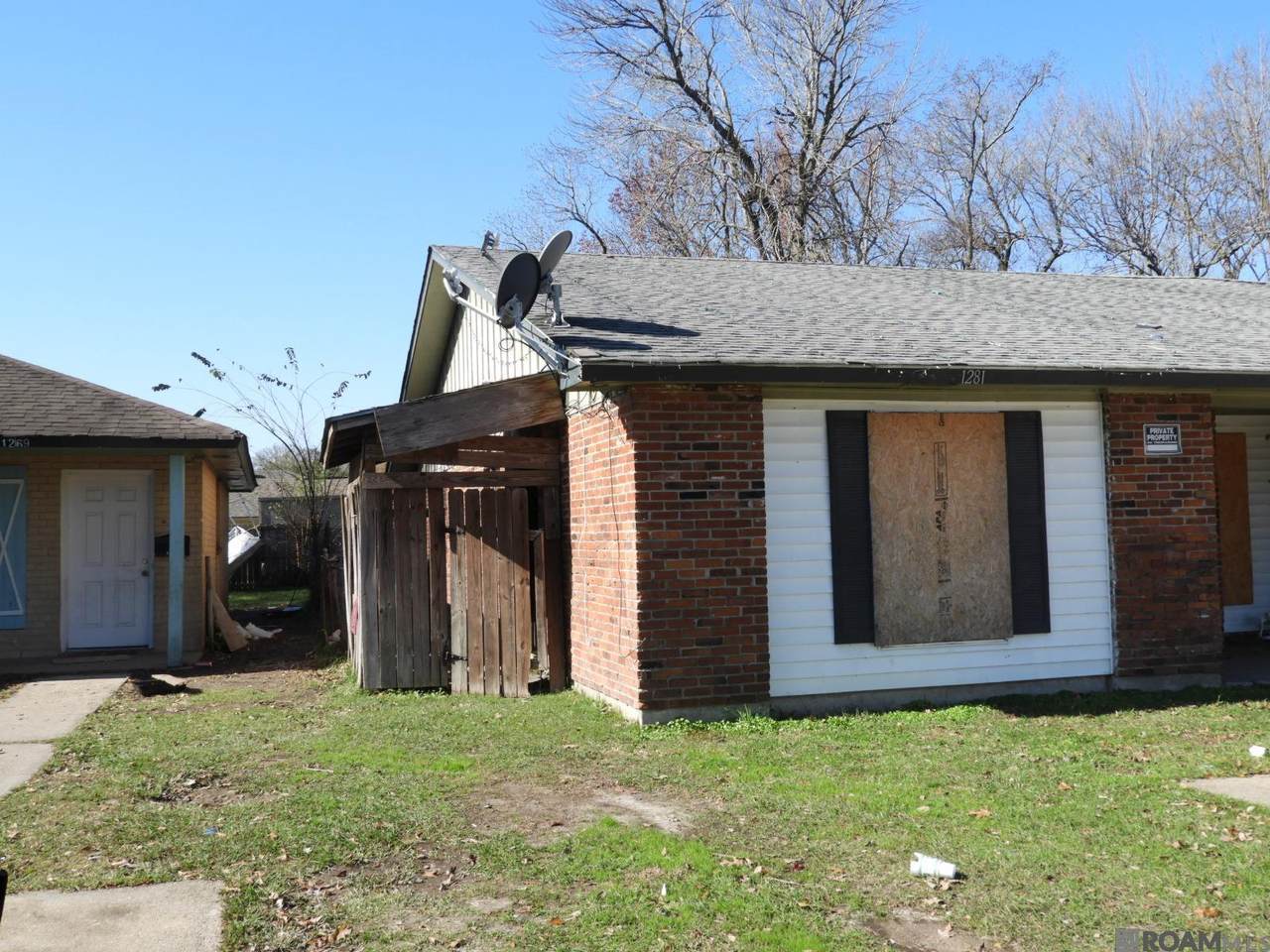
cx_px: 635
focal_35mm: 33
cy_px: 476
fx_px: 1211
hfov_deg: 55.4
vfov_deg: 42.9
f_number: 3.6
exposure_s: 1/640
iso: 100
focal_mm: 5.9
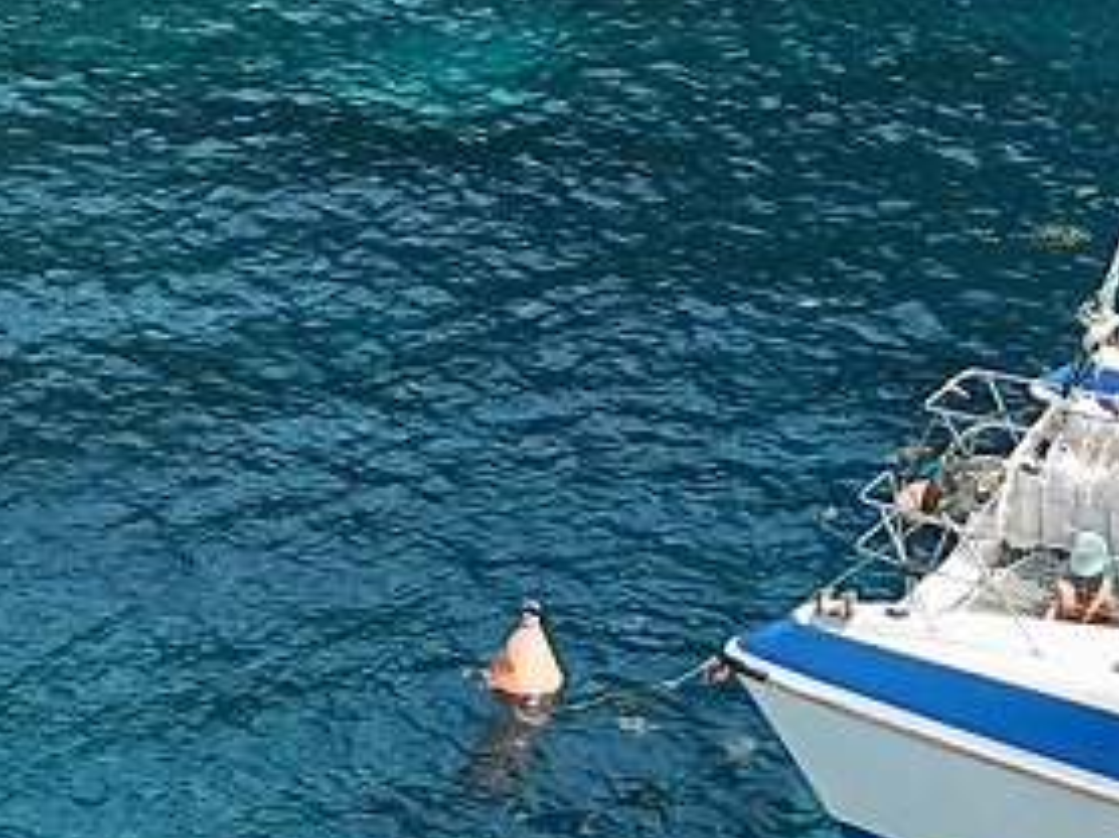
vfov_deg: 10.7
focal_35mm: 131
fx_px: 4231
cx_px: 1119
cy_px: -596
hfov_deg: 14.8
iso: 100
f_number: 2.2
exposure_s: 1/1410
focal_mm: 4.7
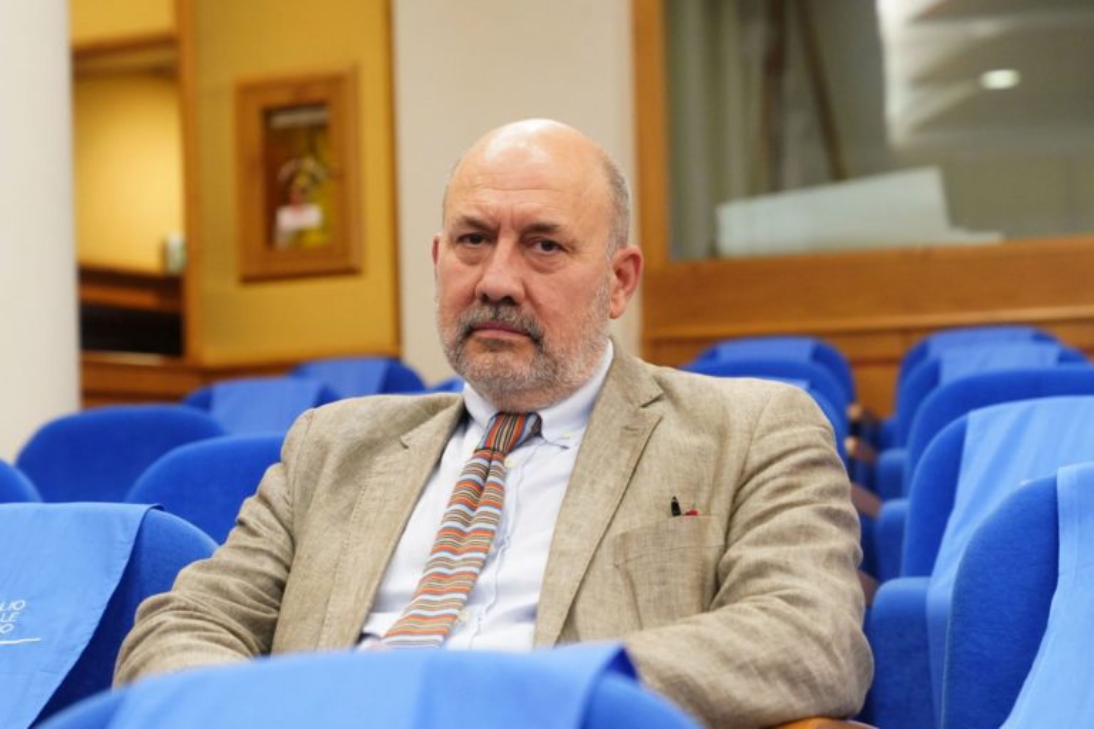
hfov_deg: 19.5
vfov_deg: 13.0
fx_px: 3191
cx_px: 547
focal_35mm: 105
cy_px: 364
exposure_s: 1/80
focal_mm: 70
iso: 4000
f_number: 4
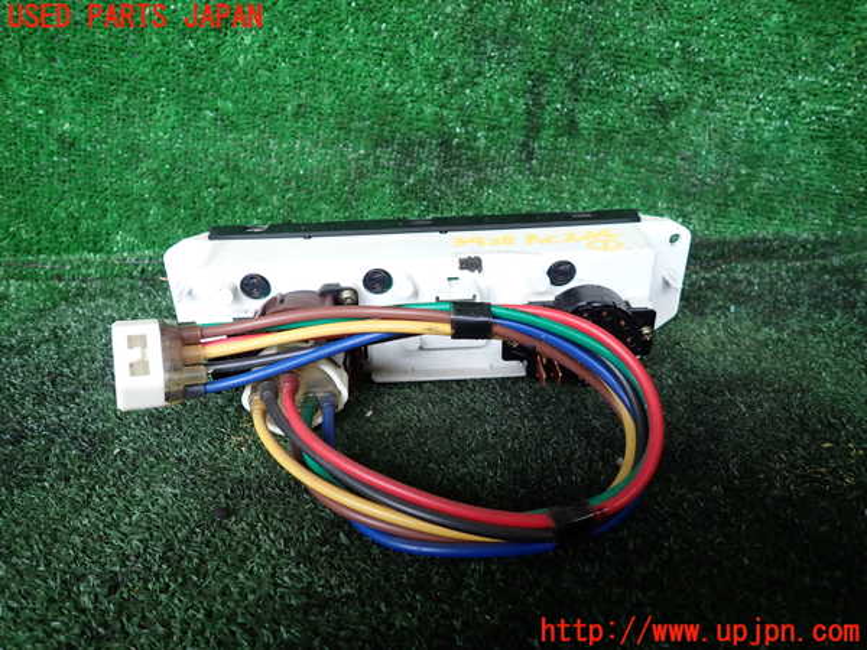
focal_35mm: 25
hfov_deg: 69.4
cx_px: 434
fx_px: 626
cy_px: 325
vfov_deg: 54.9
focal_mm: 4.5
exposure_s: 1/80
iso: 100
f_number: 2
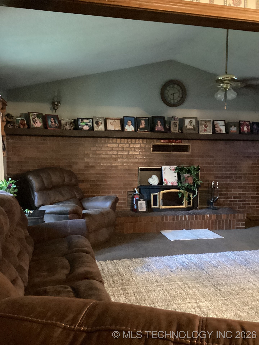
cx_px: 130
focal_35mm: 31
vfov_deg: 58.4
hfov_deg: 45.4
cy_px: 172
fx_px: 309
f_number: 2.4
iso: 800
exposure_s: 1/17
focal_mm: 3.3
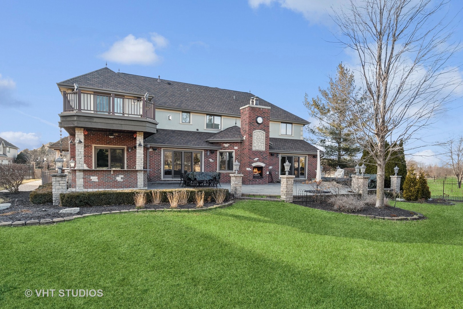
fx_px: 251
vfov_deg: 63.2
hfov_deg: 85.4
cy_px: 154
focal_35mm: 20
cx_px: 232
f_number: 8
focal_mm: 13
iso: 250
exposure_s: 1/80
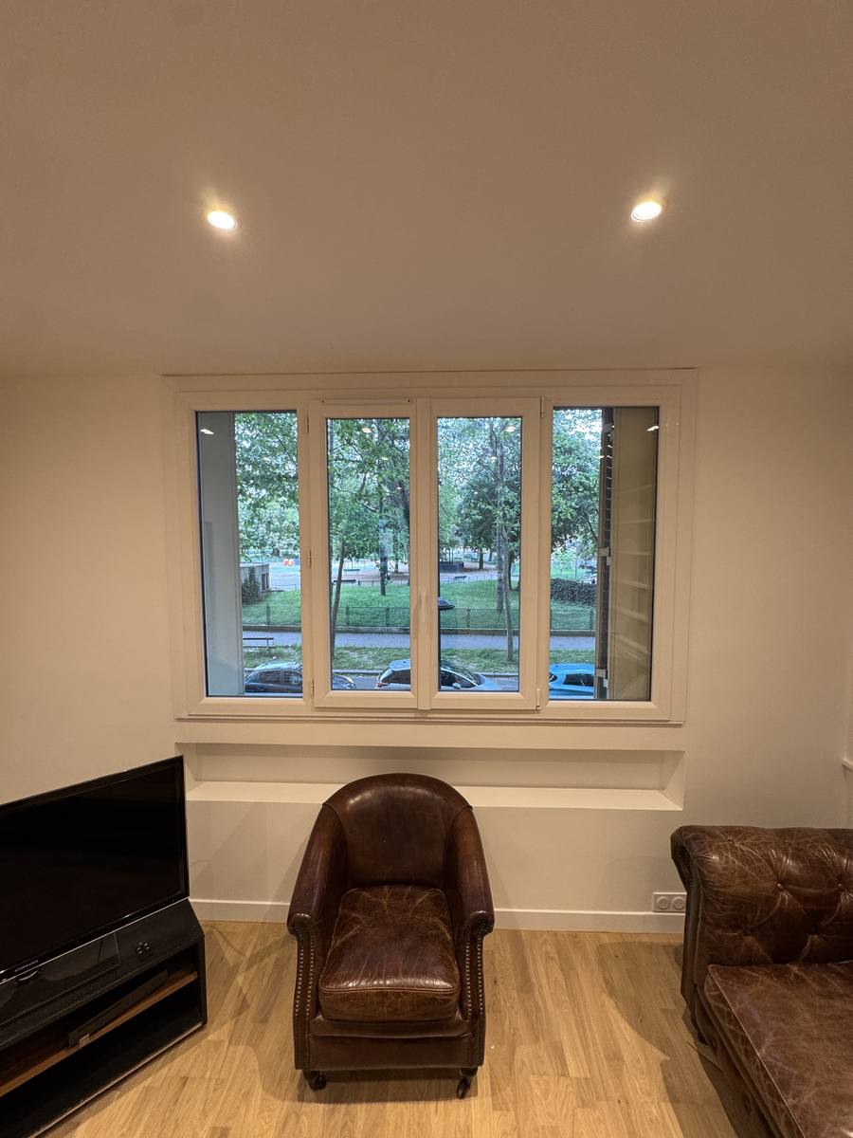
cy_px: 569
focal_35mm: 14
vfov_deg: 102.1
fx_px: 460
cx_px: 426
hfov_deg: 85.7
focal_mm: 2.22
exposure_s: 1/50
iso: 160
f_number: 2.2
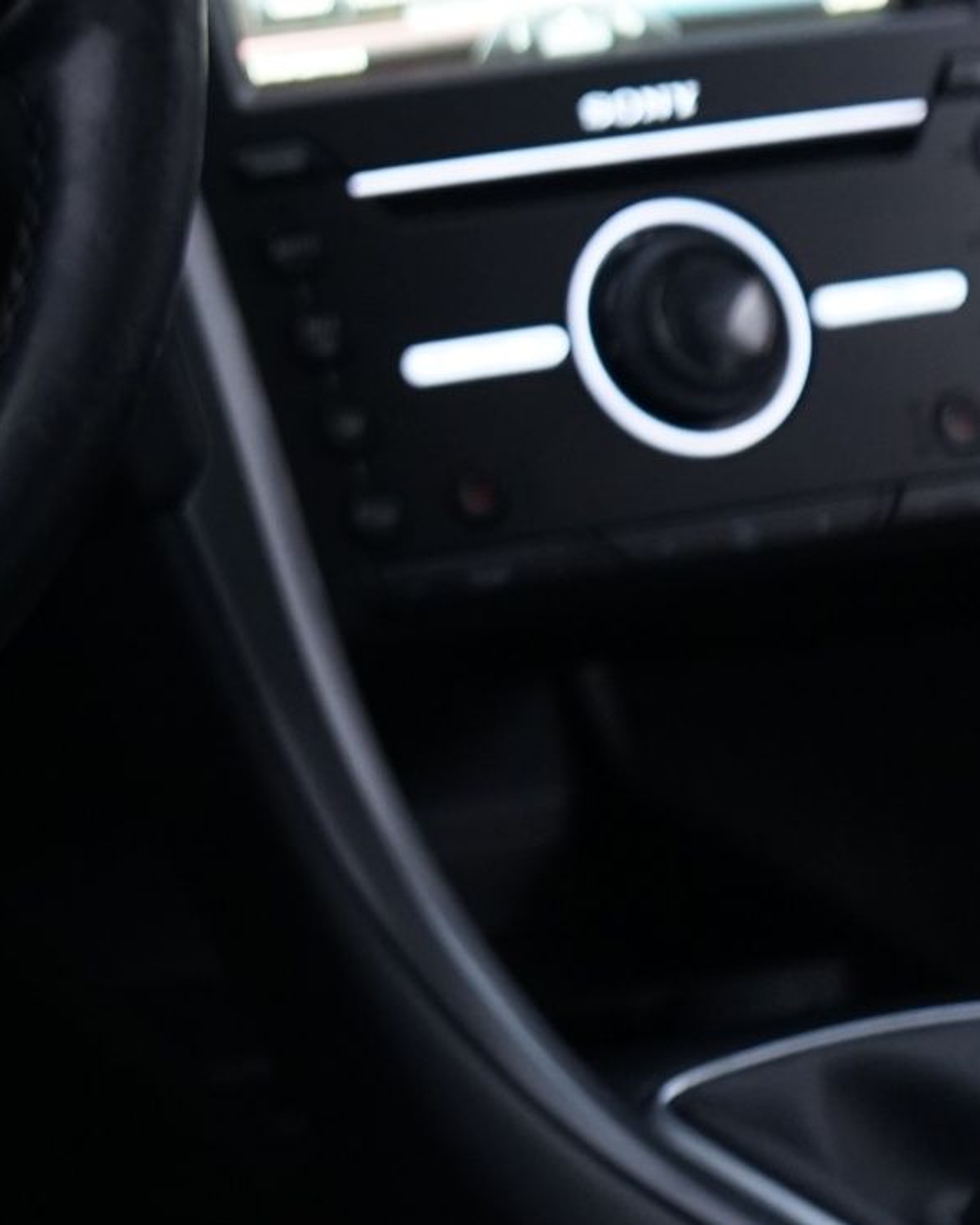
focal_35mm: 114
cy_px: 346
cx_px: -719
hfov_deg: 12.5
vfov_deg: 16.8
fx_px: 4132
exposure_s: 1/13
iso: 1000
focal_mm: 36
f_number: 4
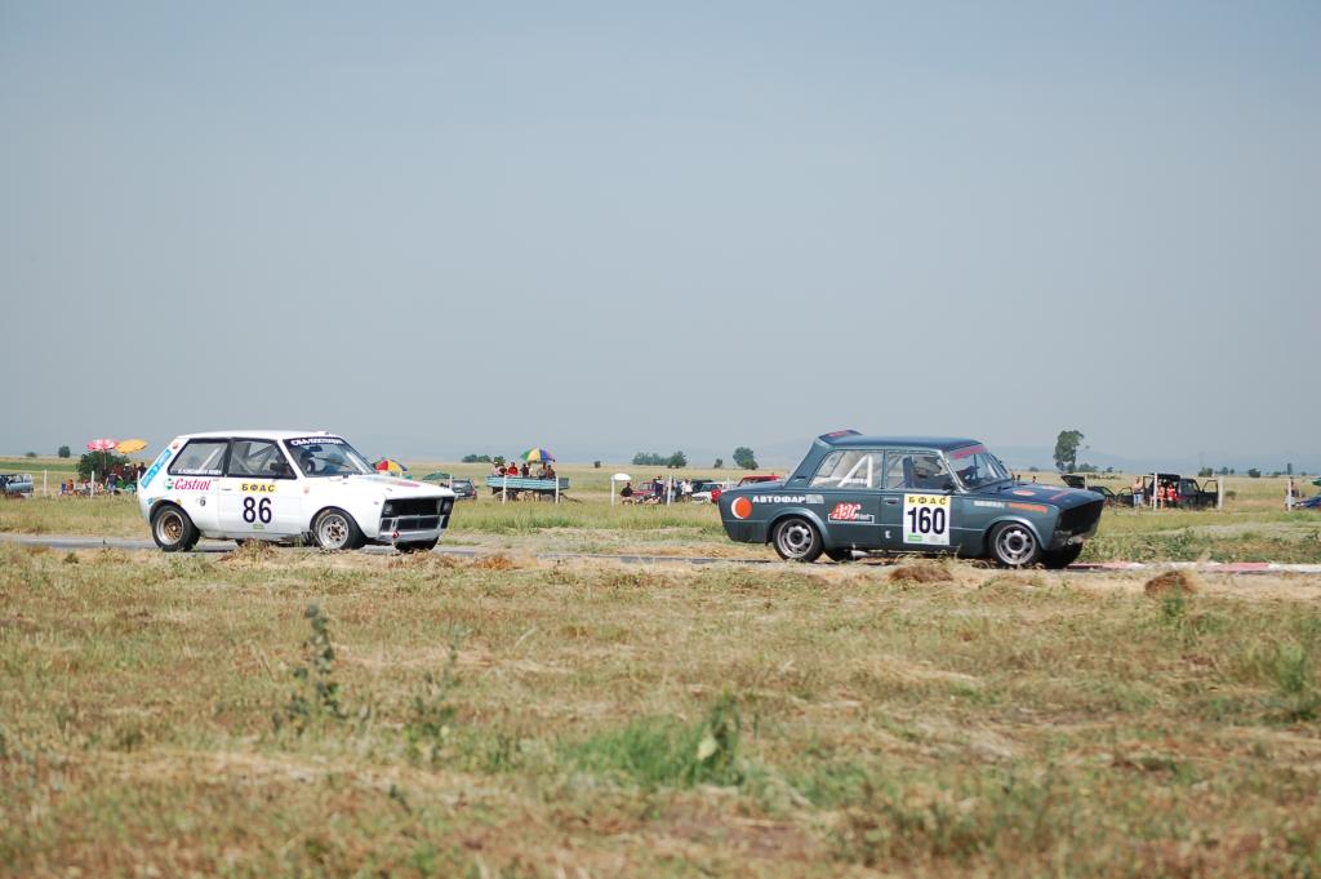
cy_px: 440
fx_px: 3960
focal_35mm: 108
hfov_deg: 18.9
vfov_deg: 12.7
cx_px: 660
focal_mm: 72
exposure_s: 1/1250
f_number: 5
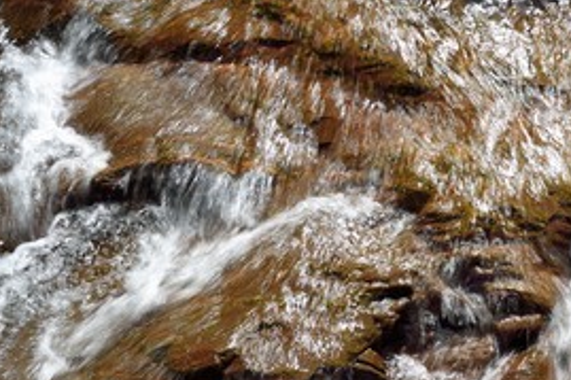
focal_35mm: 75
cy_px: 261
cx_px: 432
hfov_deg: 26.6
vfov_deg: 18.1
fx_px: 1189
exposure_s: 1/25
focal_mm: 48
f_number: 16
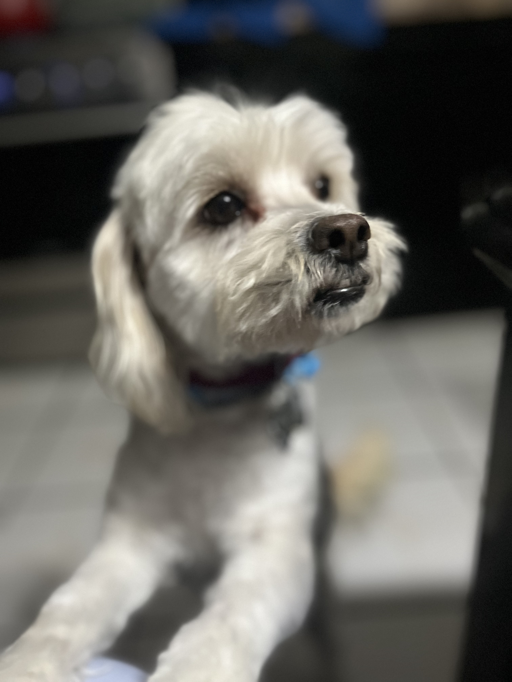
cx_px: 256
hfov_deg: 53.1
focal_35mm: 26
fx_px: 513
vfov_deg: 67.3
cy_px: 341
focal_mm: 5.1
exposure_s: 1/36
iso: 640
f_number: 1.6
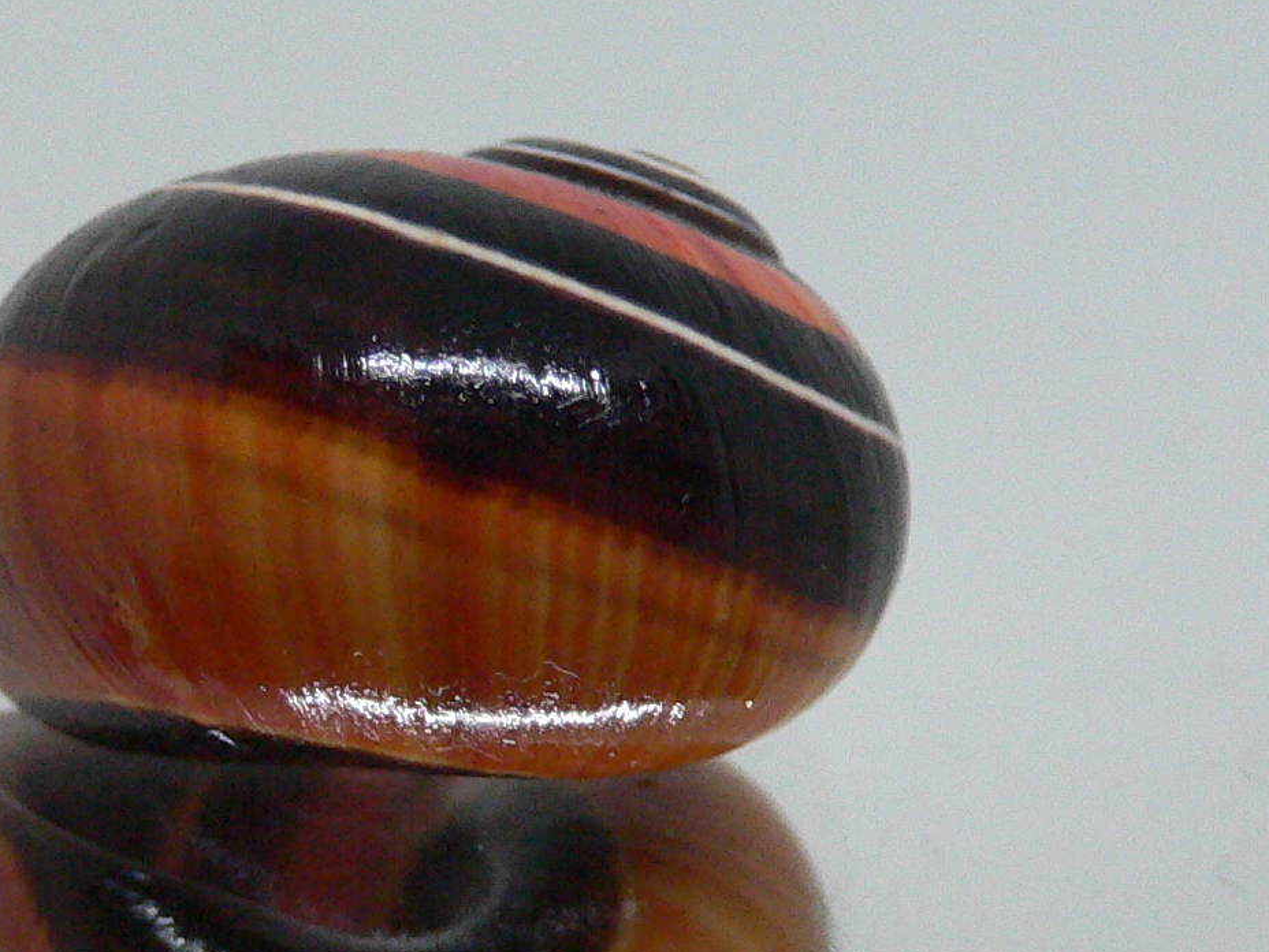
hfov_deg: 25.5
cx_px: 405
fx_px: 2786
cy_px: 714
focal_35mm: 76
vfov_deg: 19.3
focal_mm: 4.6
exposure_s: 1/50
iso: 200
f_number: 2.8
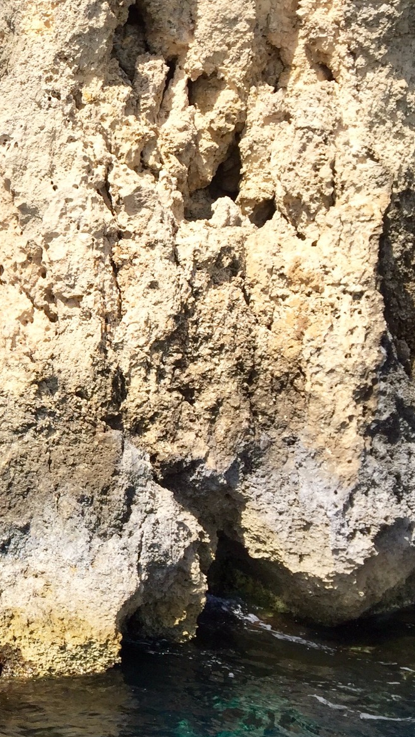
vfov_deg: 37.7
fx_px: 1075
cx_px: -159
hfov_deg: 19.7
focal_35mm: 55
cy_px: 310
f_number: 2.2
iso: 32
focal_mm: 4.15
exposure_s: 1/1099
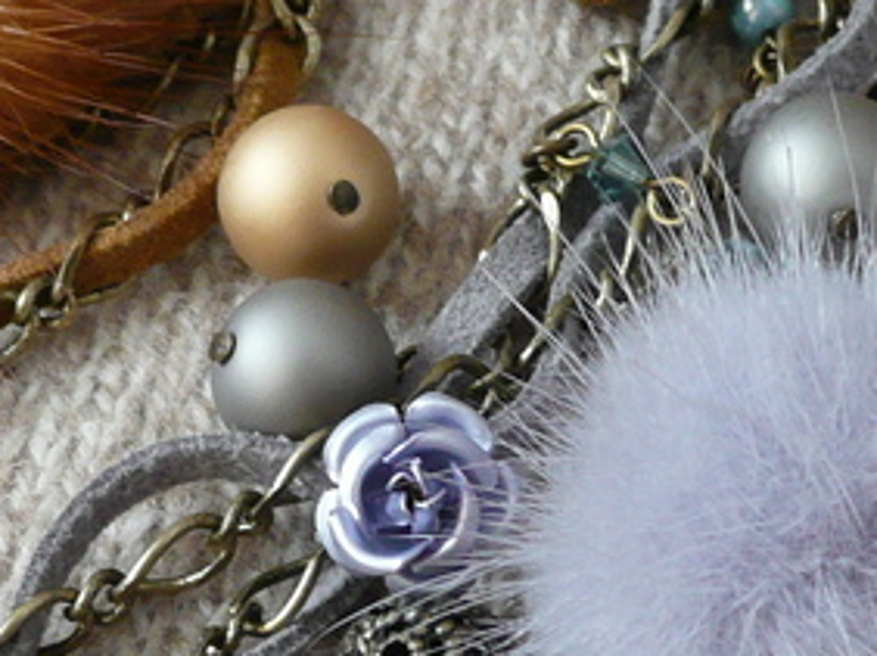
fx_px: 2759
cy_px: 510
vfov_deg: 13.5
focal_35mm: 109
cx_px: 339
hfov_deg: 18.0
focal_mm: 5.2
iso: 200
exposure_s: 1/13
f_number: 3.5
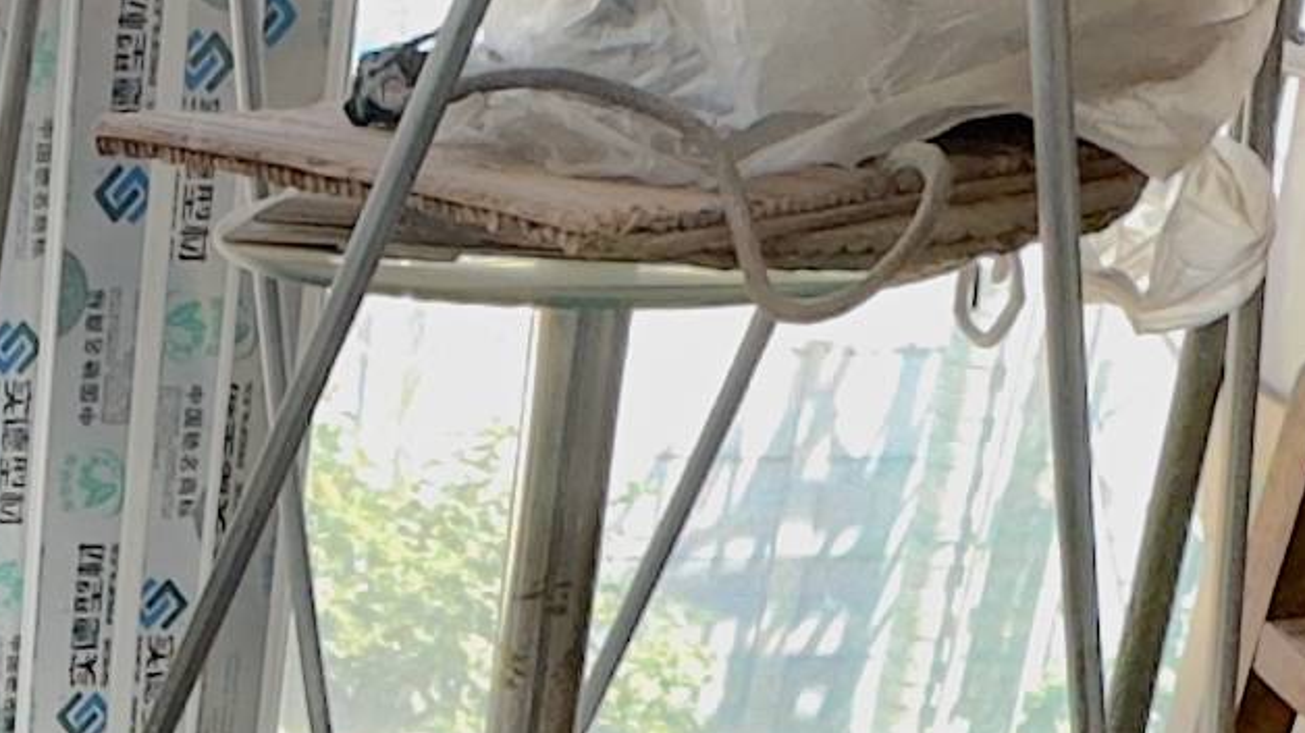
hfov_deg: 20.1
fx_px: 3391
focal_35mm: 98
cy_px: 1838
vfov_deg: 10.4
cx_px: -364
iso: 100
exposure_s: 1/99
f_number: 2.2
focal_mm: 2.22
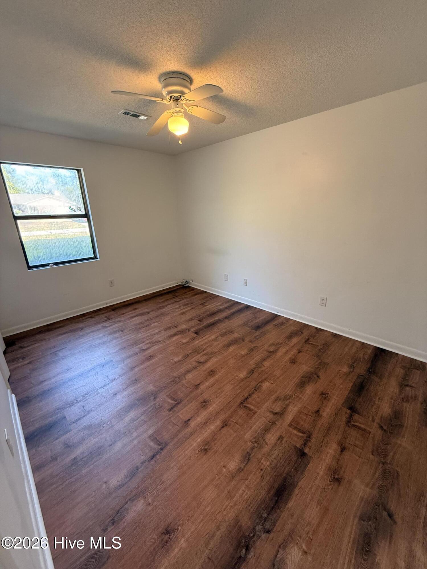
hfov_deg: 85.7
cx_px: 214
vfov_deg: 102.1
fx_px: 230
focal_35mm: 14
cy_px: 284
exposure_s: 1/120
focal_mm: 2.22
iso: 250
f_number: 2.2
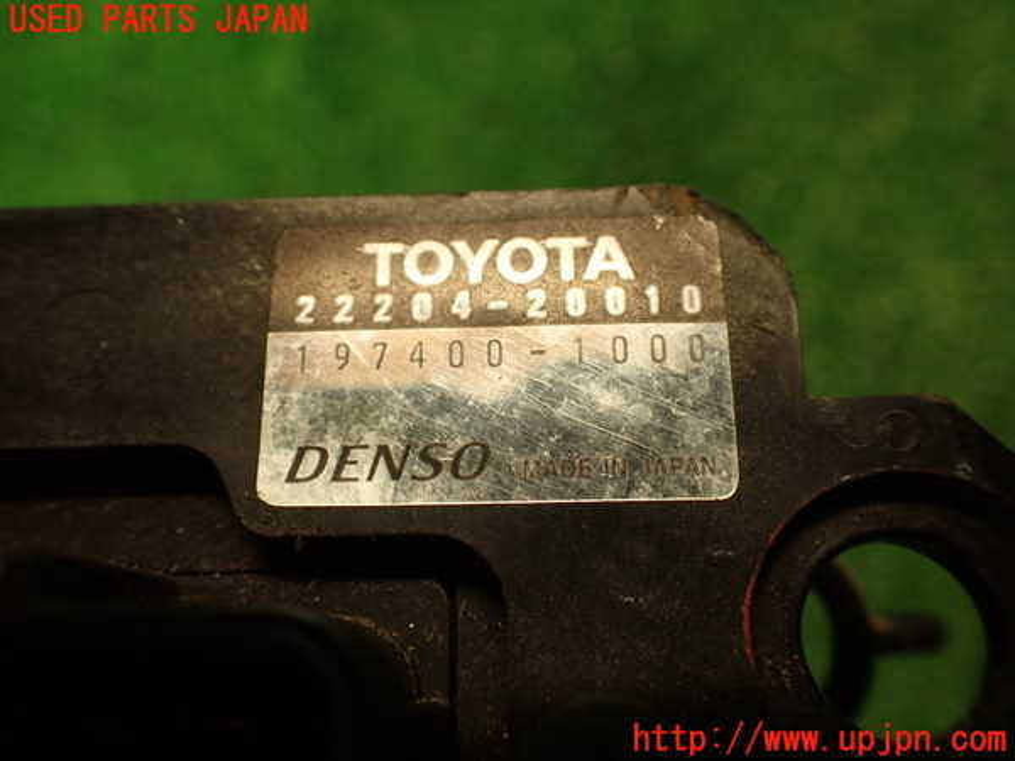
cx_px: 508
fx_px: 880
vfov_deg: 46.8
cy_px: 380
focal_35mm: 30
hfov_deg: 60.0
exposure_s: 1/40
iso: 200
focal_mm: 5.4
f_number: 2.3
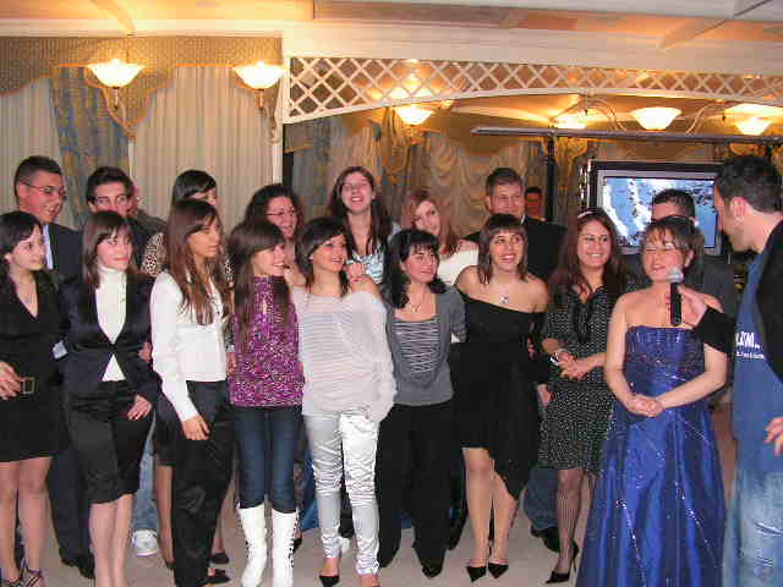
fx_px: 814
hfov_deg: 51.4
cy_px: 294
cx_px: 392
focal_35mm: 36
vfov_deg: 39.7
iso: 200
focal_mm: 6
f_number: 3.2
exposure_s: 1/40
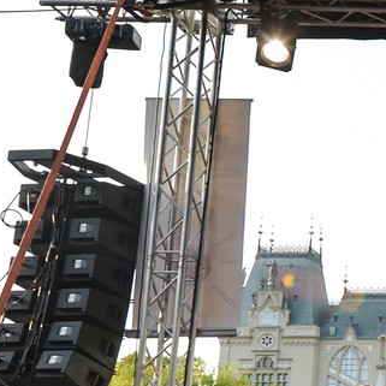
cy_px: 373
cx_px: 788
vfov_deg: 23.4
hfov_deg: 17.2
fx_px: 896
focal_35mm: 71
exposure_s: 1/100
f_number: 7.1
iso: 100
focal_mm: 14
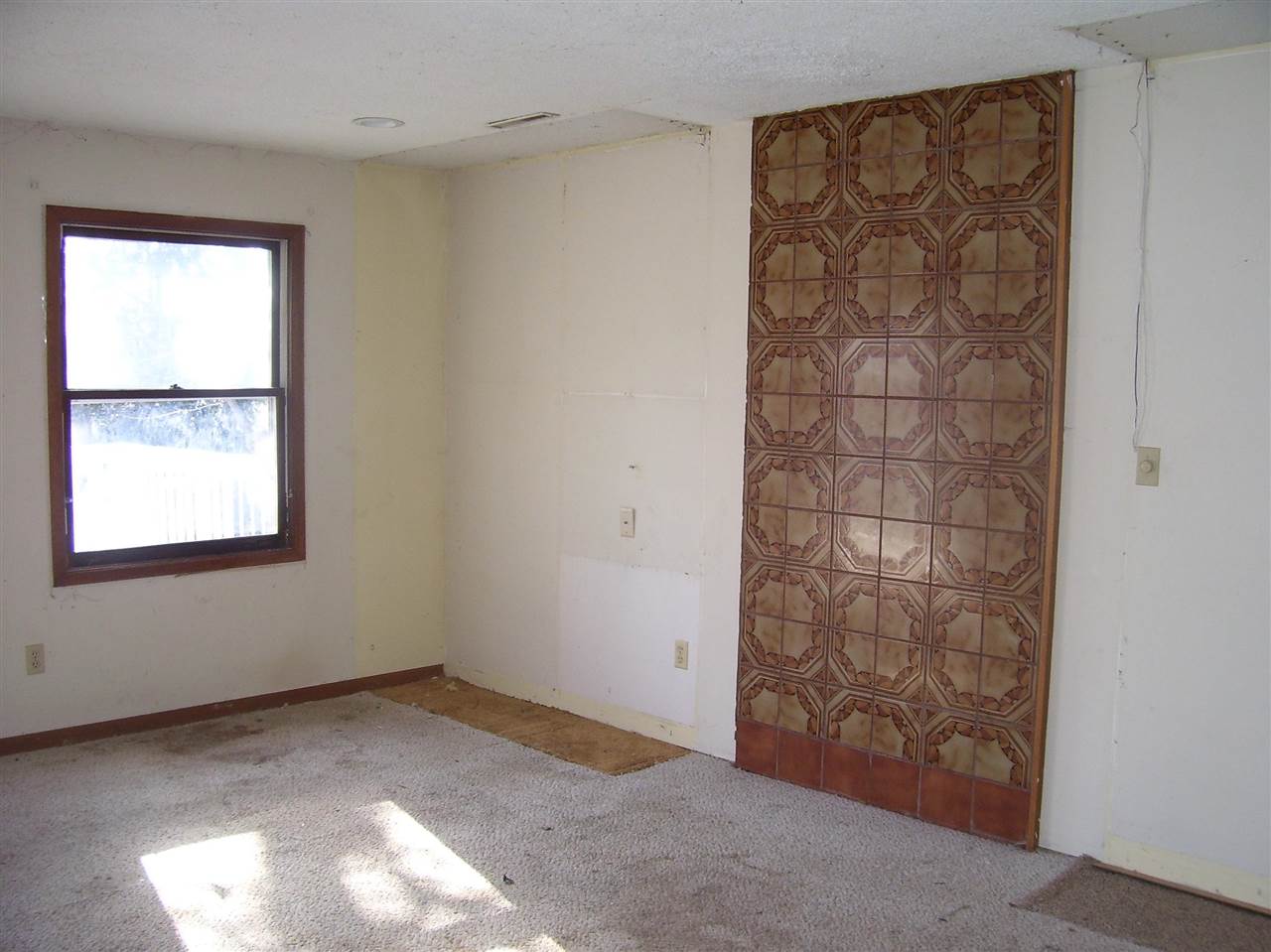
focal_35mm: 34
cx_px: 636
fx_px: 1248
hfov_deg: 54.0
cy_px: 476
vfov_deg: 41.8
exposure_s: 1/60
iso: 80
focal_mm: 5.6
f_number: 2.7
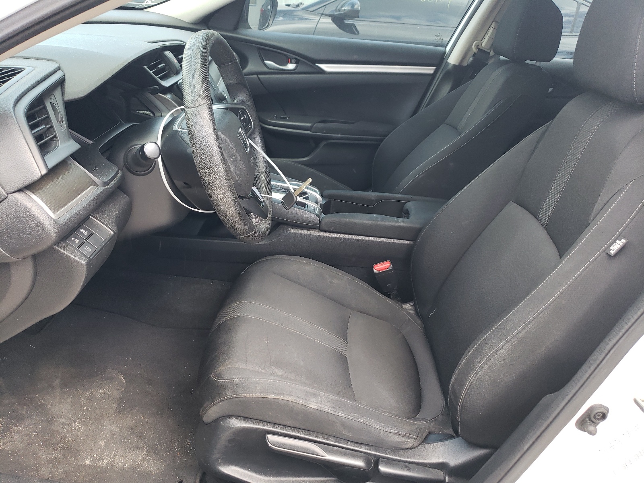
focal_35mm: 26
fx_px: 484
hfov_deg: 67.3
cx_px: 322
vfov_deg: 53.1
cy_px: 242
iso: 81
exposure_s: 1/120
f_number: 1.5
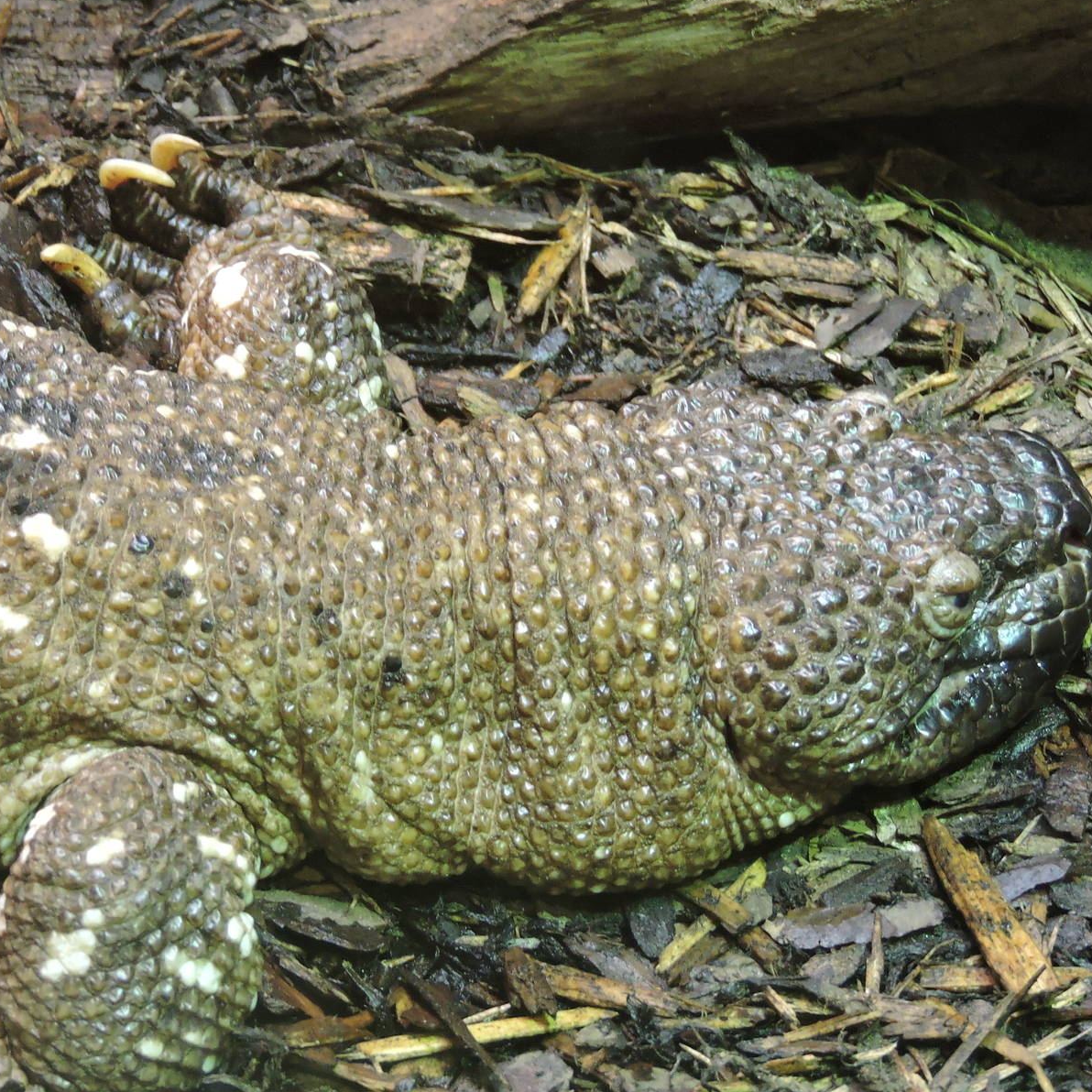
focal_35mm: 172
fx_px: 6139
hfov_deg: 10.2
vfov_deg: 10.2
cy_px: 543
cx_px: 451
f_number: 4.4
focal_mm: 25.9
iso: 800
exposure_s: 1/20
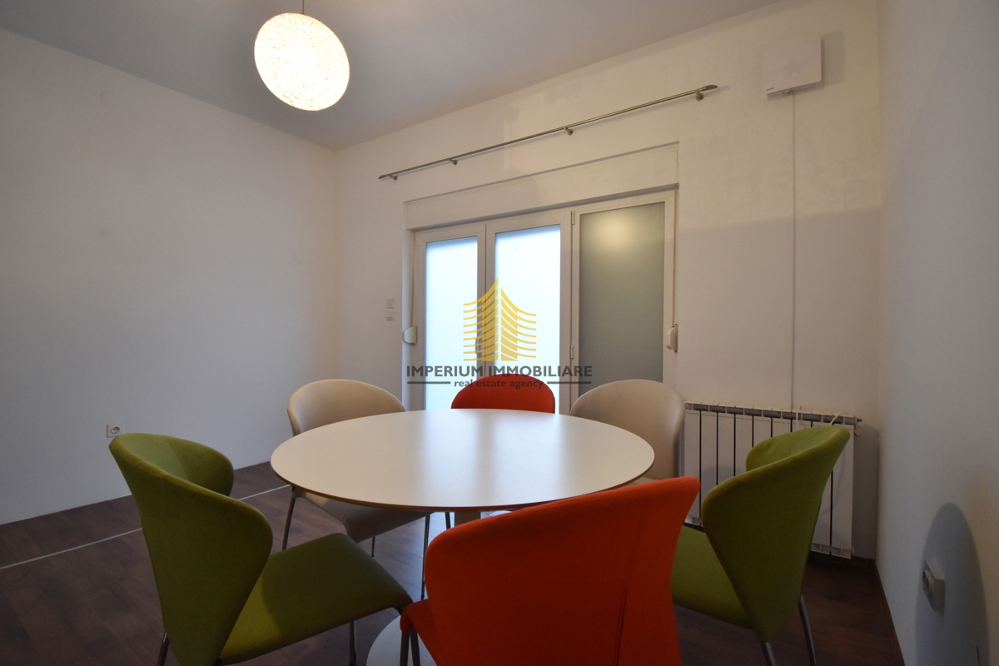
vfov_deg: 77.3
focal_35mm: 15
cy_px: 333
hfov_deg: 100.4
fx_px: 416
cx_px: 500
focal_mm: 10
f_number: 4.5
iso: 1400
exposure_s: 1/30
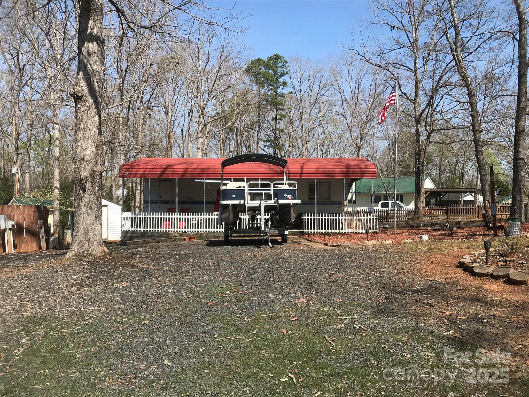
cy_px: 198
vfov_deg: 49.7
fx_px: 428
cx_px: 264
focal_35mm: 28
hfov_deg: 63.4
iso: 20
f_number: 1.8
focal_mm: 3.99
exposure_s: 1/1808
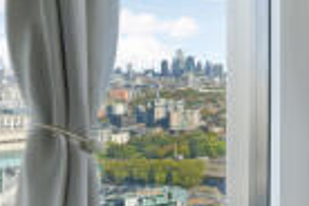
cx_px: 517
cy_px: 66
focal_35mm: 45
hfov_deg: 24.9
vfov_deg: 29.6
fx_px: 386
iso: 200
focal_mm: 13
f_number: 16
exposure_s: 1/8
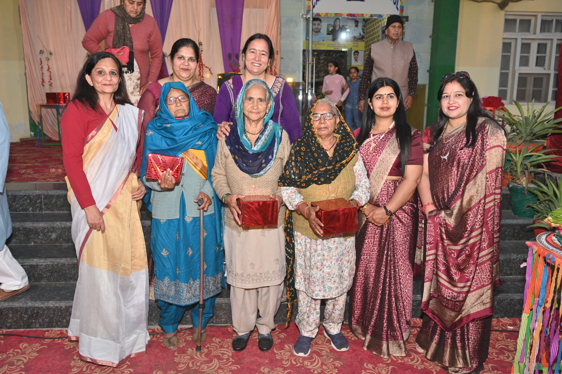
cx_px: 281
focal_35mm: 30
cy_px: 187
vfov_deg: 42.9
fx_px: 476
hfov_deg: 61.1
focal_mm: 30.5
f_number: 5.6
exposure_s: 1/60
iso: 1000
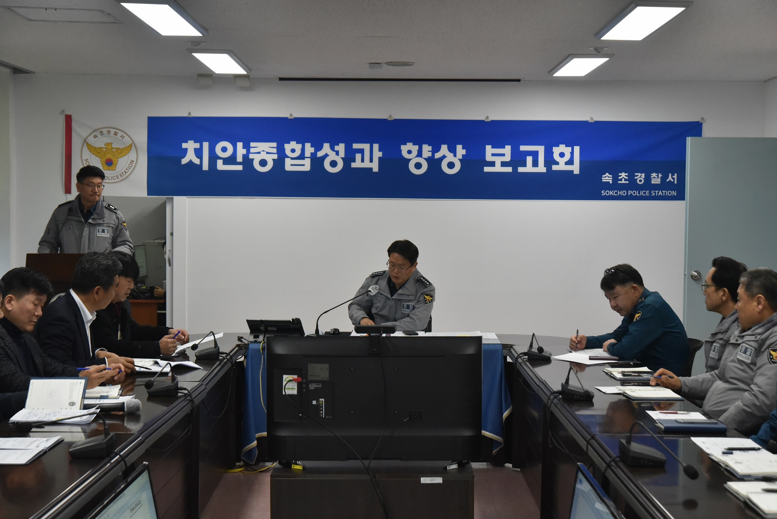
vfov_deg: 24.2
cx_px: 388
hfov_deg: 35.6
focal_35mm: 56
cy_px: 260
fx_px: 1209
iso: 4000
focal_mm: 56
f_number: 5.6
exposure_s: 1/400
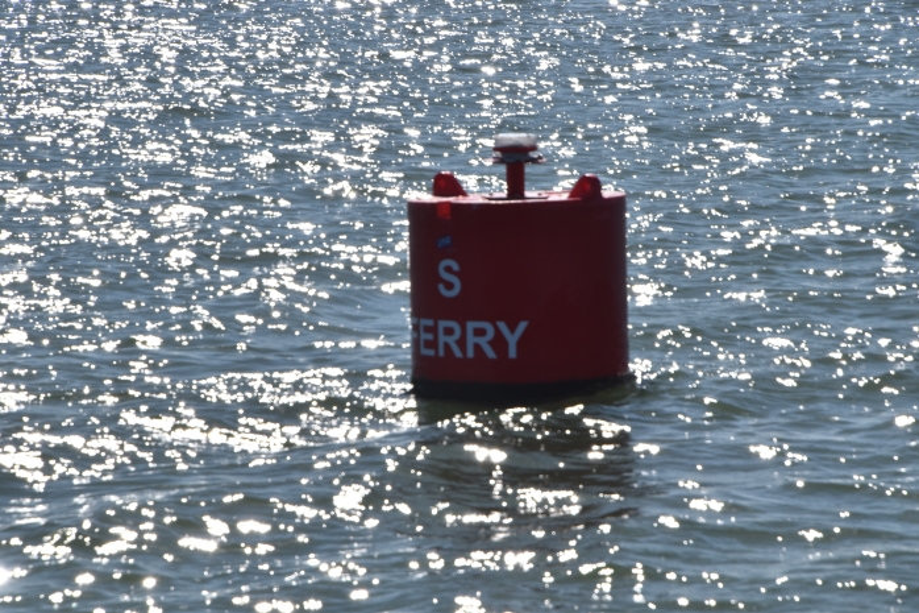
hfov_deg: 10.2
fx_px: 5168
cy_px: 306
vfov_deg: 6.8
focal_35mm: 202
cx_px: 460
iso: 200
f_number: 13
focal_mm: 135
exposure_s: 1/640
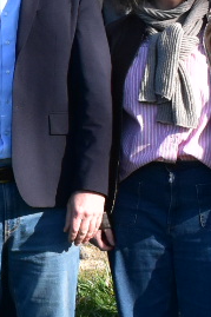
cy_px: 125
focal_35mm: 181
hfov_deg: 7.4
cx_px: -113
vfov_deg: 11.4
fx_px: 1593
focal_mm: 20
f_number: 6.3
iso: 1600
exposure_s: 1/3200
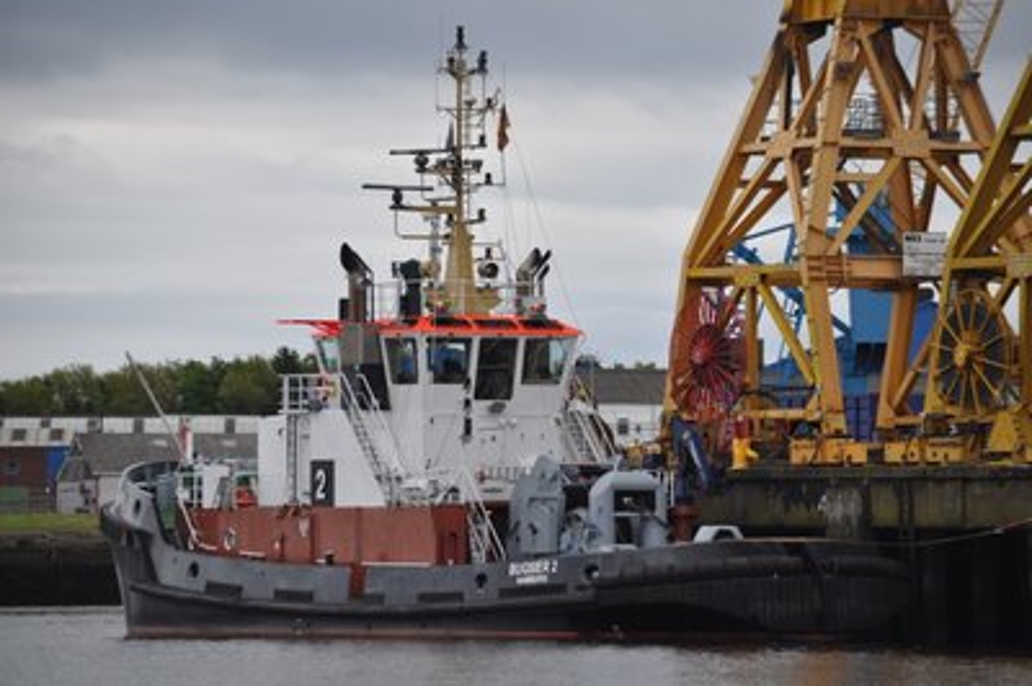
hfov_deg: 8.1
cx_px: 516
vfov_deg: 5.4
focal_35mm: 255
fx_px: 7304
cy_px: 343
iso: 400
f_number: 5
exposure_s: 1/400
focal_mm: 170
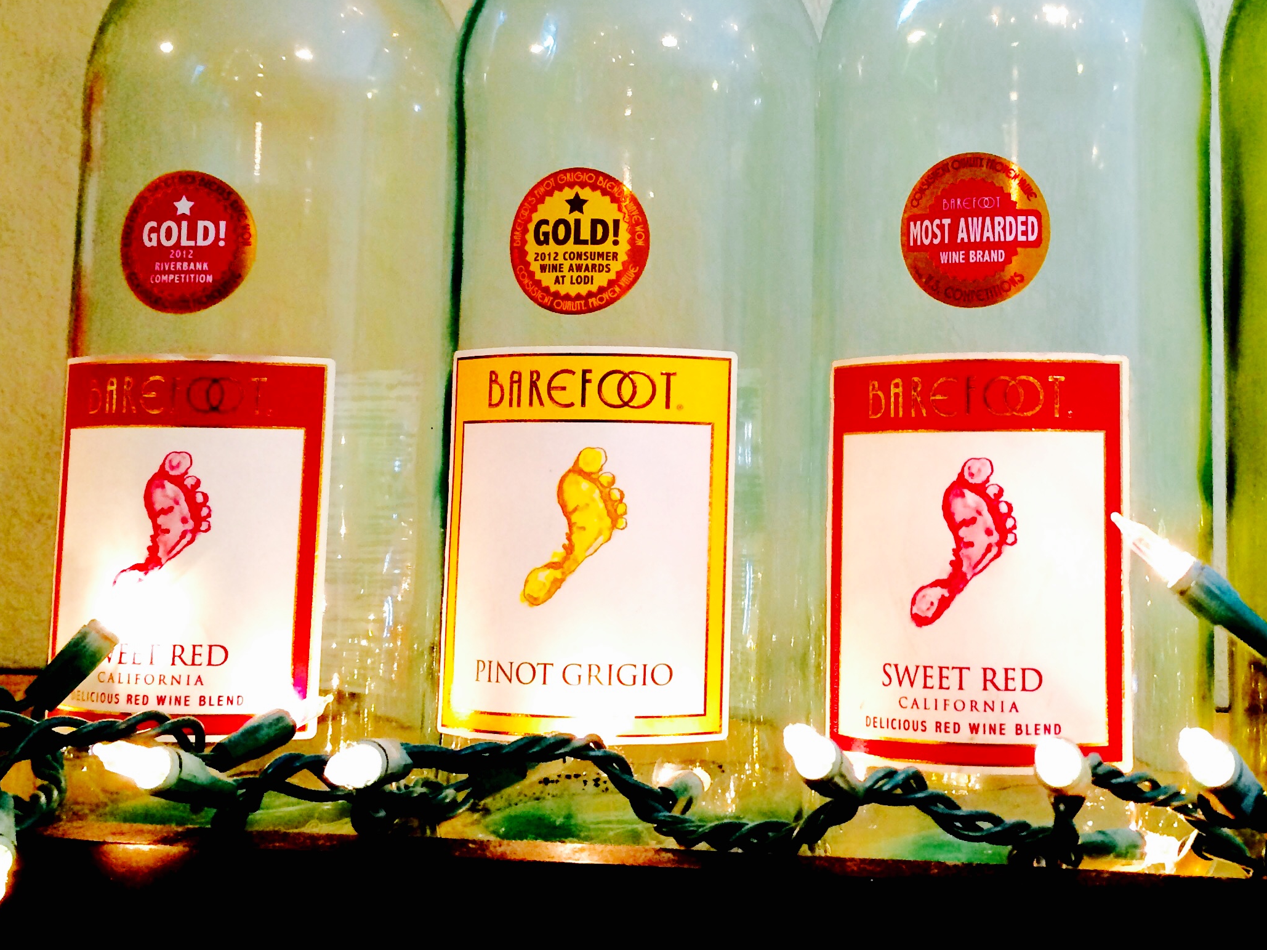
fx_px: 1683
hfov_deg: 40.4
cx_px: 898
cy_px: 323
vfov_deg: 31.3
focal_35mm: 46
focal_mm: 4.15
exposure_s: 1/30
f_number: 2.2
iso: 100
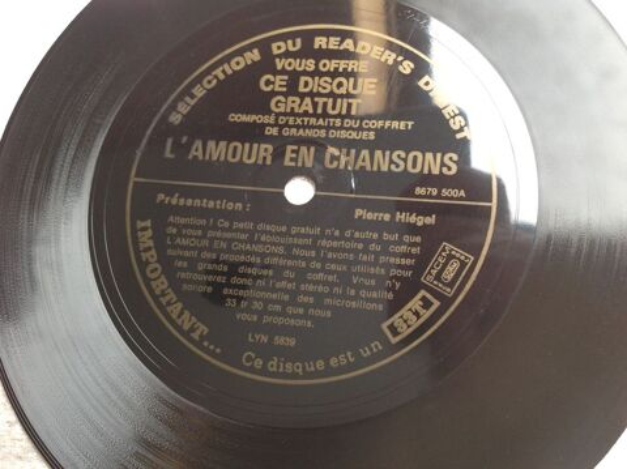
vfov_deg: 40.6
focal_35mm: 35
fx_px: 633
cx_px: 314
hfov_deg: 52.7
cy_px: 234
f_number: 2.4
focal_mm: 4.28
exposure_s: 1/40
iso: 64
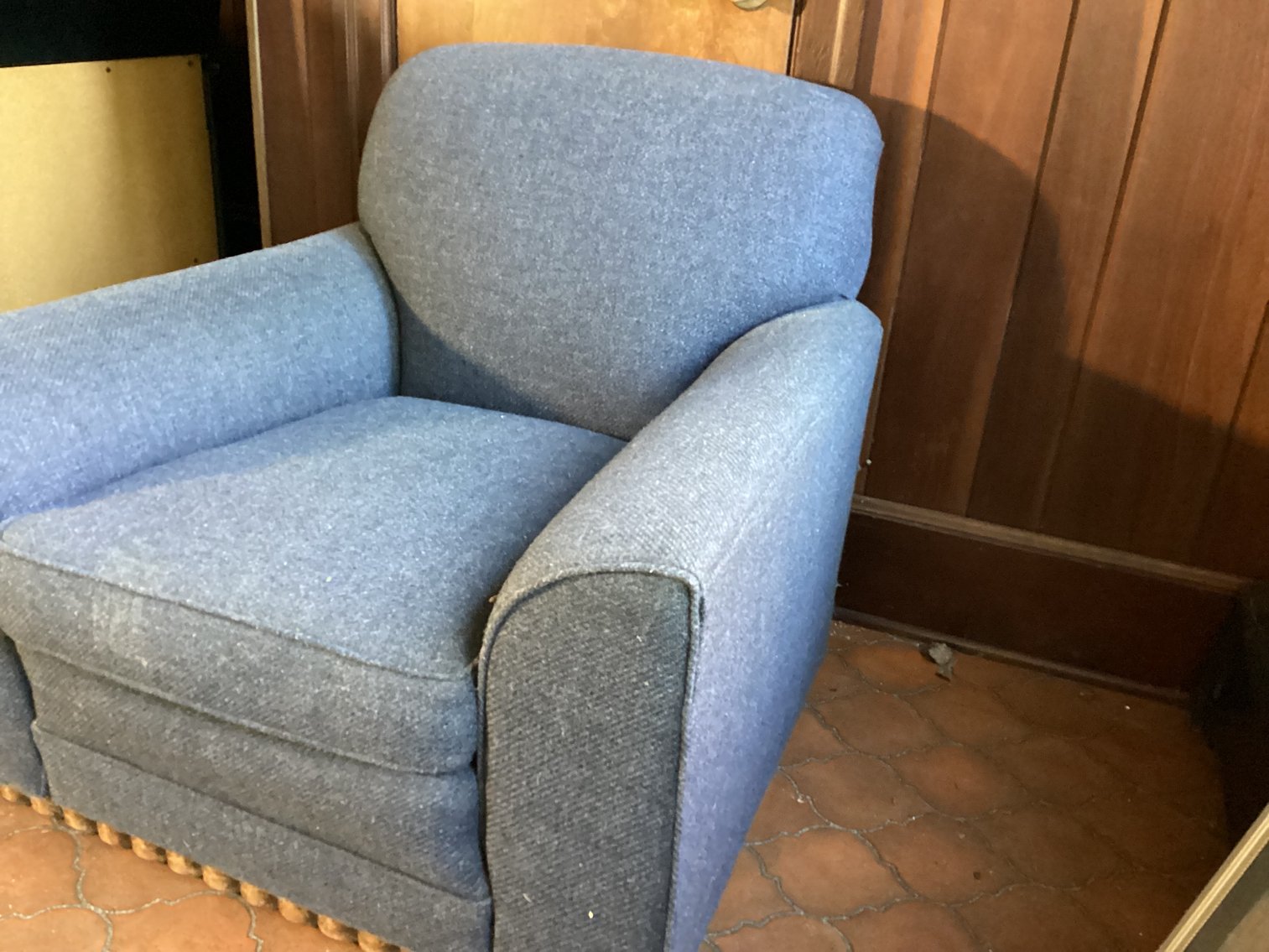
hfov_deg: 58.3
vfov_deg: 45.4
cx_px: 634
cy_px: 476
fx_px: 1137
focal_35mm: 31
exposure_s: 1/24
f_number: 2.4
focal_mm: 3.3
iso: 800
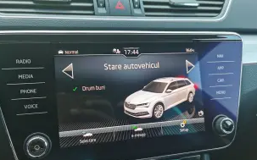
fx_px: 238
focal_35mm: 34
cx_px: 117
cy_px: 94
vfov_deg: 37.1
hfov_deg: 56.6
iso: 100
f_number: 1.6
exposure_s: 1/100
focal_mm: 5.56
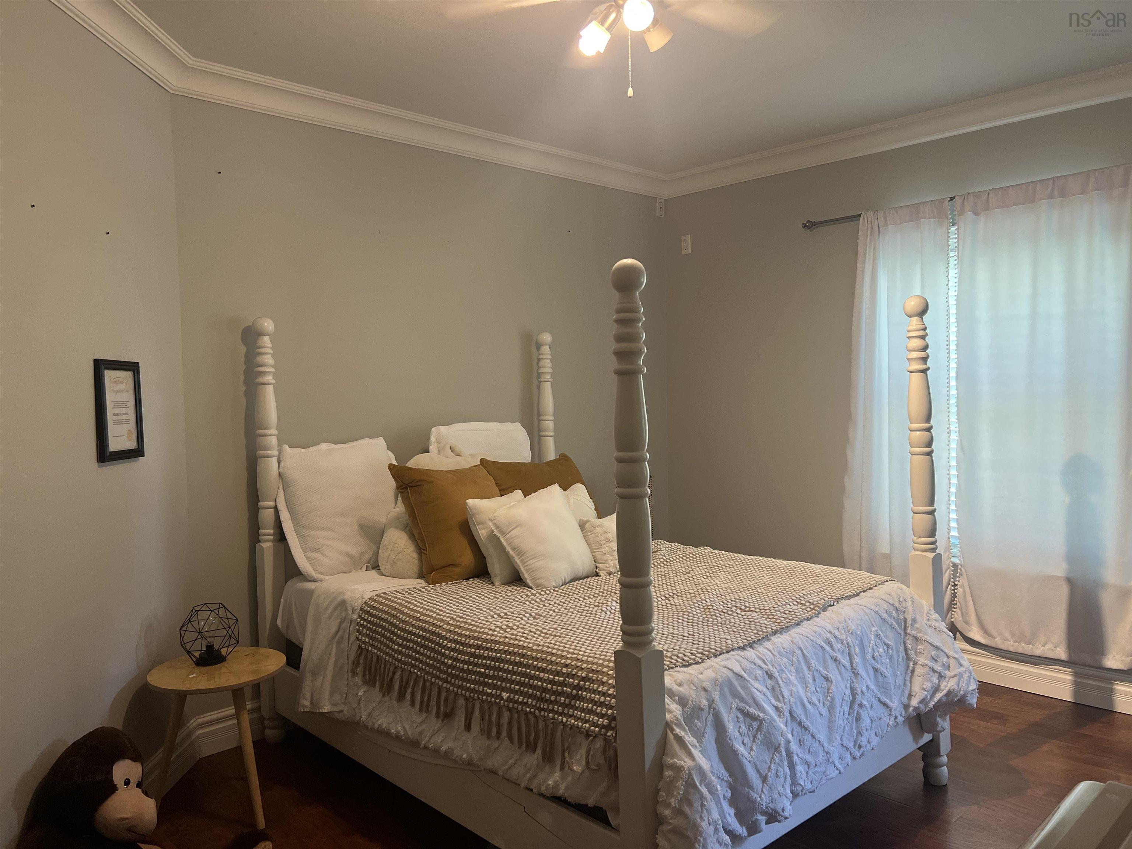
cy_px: 424
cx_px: 566
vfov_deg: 53.1
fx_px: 850
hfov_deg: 67.3
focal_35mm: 26
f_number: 1.5
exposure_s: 1/60
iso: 125
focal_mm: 5.7
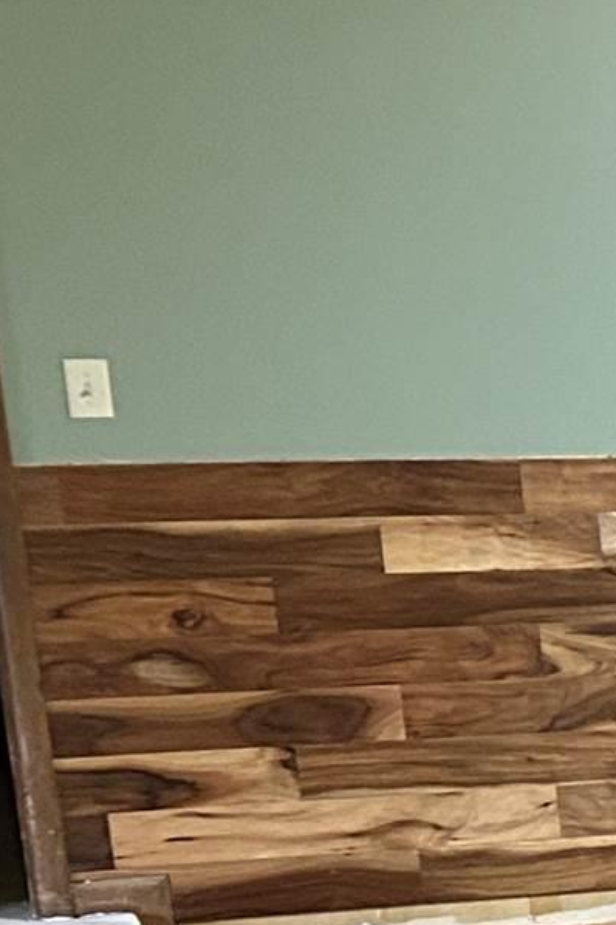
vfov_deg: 14.3
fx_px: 3572
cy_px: 1108
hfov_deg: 7.5
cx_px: 2298
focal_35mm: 139
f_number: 1.5
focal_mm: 5.7
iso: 400
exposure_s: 1/40
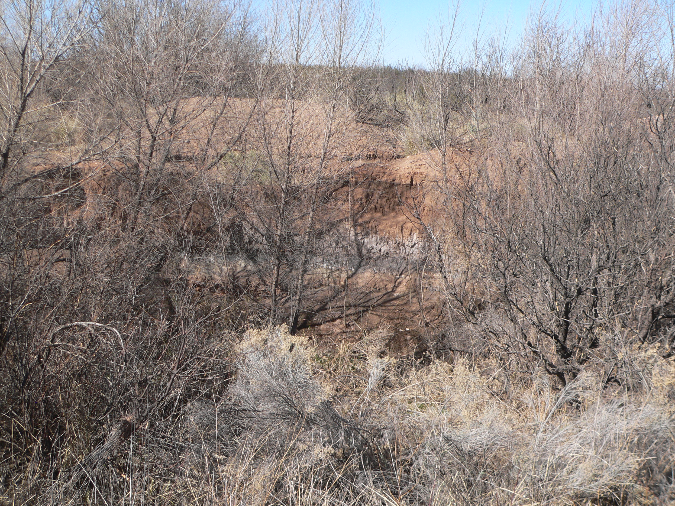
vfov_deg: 38.7
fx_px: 721
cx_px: 334
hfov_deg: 50.1
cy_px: 258
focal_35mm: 37
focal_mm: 6
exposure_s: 1/500
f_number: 4
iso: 80
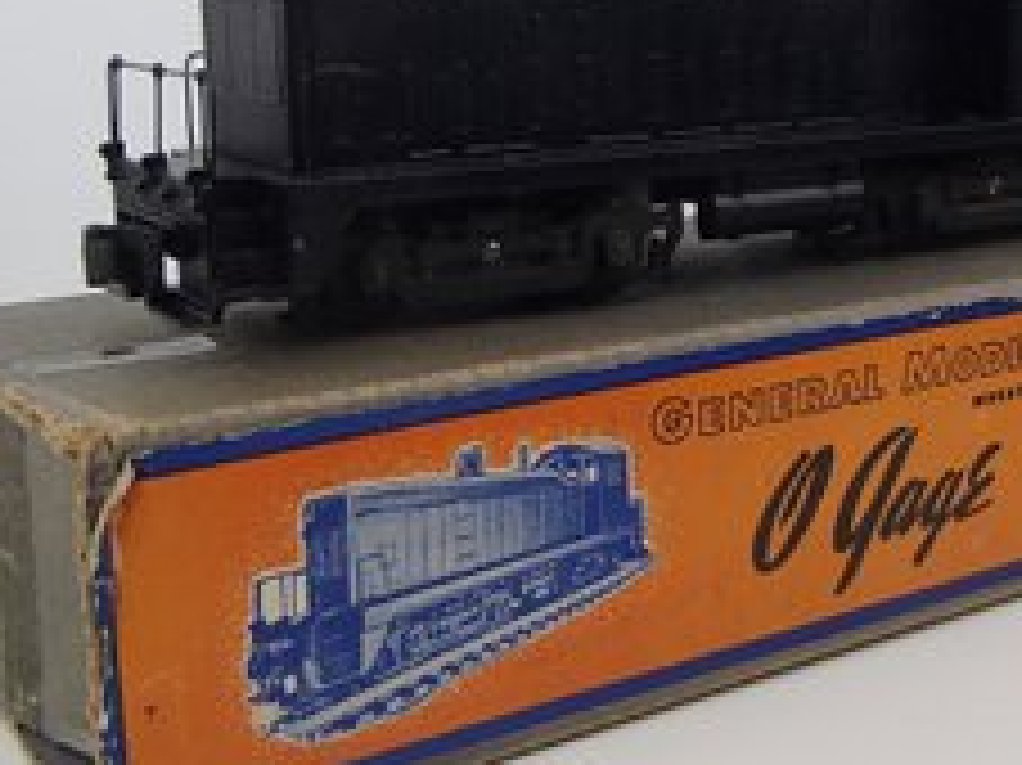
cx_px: 628
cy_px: 340
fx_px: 1652
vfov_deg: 26.1
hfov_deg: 34.2
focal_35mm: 56
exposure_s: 1/160
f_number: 4.7
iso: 250
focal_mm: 6.64
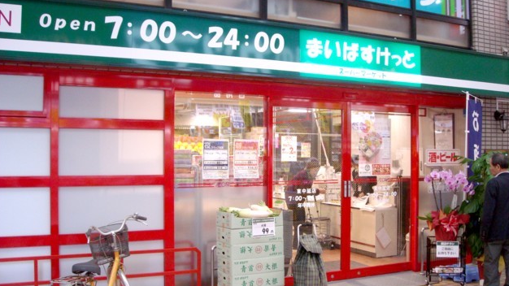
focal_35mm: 39
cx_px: 254
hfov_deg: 51.6
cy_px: 148
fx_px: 526
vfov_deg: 30.4
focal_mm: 5.7
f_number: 2.8
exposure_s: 1/60
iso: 248
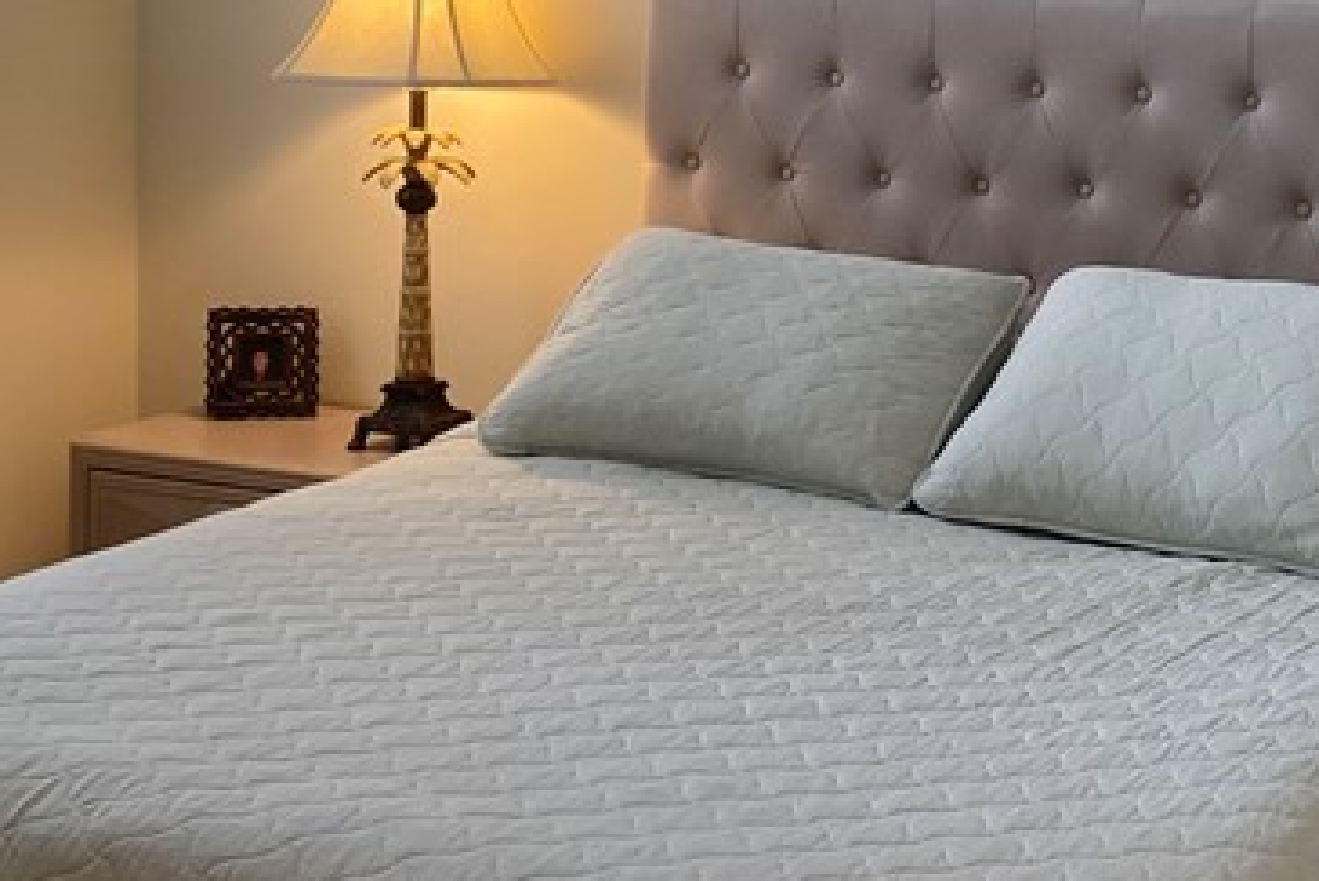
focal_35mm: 76
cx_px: 924
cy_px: 58
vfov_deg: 17.6
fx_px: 2786
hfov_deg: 26.4
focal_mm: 4.25
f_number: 1.8
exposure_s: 1/120
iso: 64
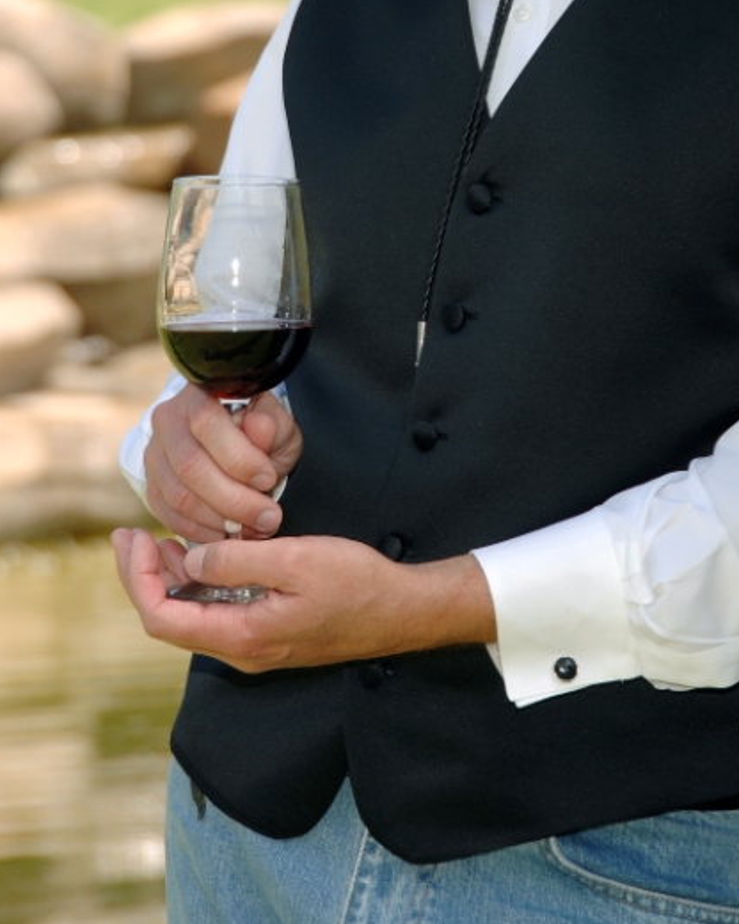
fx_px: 10223
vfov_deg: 5.2
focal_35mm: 374
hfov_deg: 4.1
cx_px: 396
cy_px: 163
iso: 200
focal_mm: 135
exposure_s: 1/250
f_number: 7.6
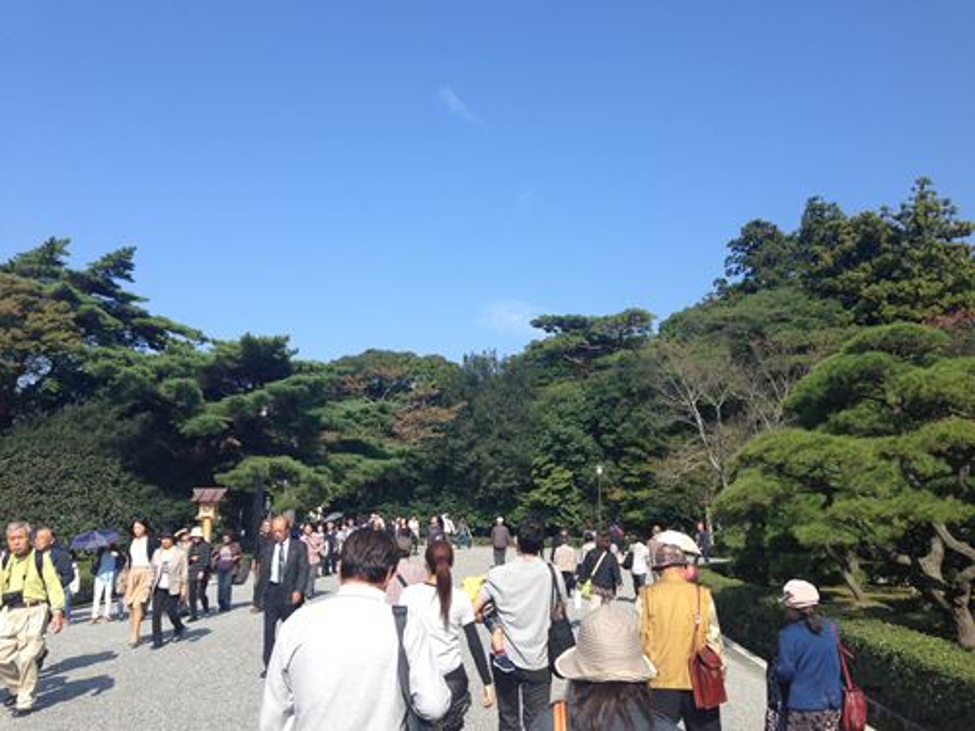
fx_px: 929
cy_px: 366
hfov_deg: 55.4
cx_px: 488
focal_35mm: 33
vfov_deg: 42.9
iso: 50
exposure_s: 1/1232
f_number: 2.4
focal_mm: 4.12
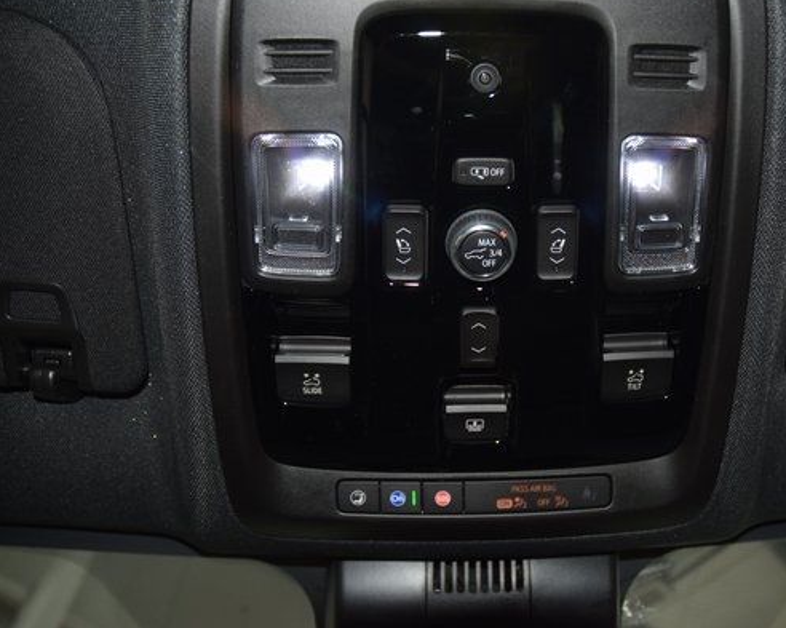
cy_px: 295
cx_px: 482
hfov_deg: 53.7
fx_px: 767
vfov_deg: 44.5
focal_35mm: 33
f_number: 3.5
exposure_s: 1/80
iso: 640
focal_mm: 18
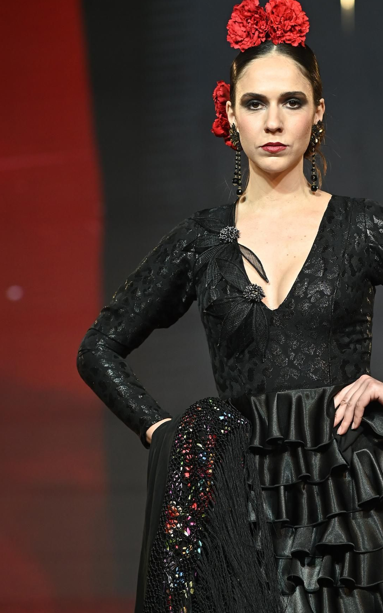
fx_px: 3708
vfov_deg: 9.4
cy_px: 304
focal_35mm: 222
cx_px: 271
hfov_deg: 5.9
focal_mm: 145
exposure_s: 1/320
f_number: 4.5
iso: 2000
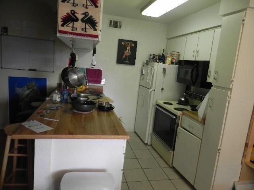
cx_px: 127
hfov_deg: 67.3
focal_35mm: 26
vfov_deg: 53.1
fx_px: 191
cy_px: 95
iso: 160
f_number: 2.8
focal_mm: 4.6
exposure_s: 1/30.3
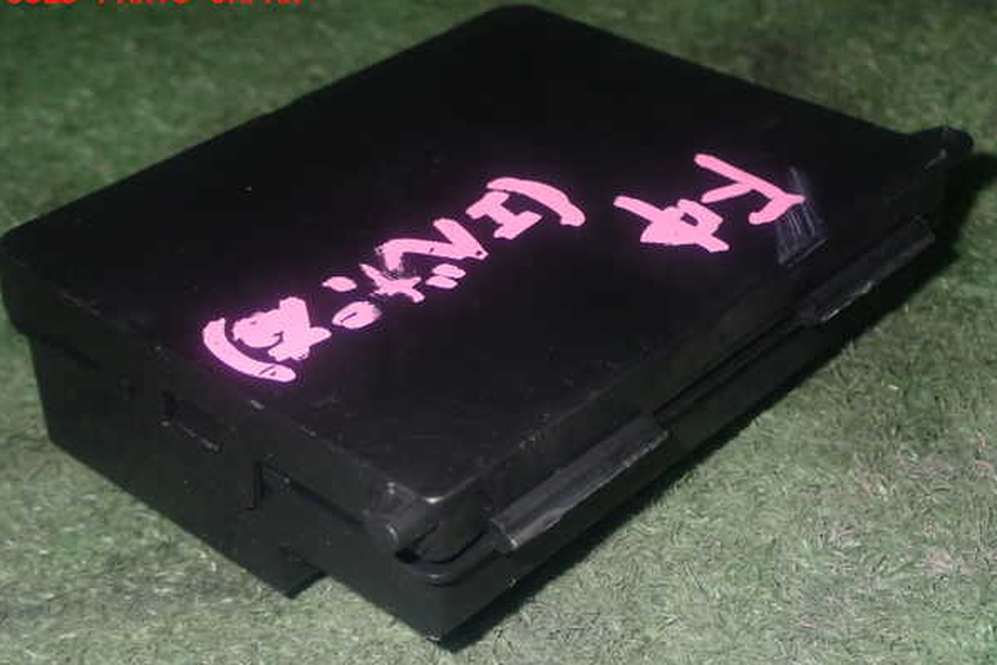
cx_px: 499
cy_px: 348
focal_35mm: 65
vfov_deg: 20.9
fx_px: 1800
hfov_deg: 31.0
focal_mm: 11.09
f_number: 10
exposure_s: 1/60
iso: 800
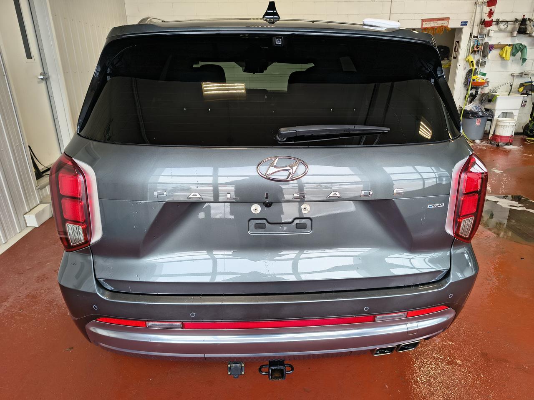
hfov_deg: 71.6
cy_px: 200
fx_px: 370
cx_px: 267
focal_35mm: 24
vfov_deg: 56.8
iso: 100
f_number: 1.8
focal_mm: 5.56
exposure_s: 1/136
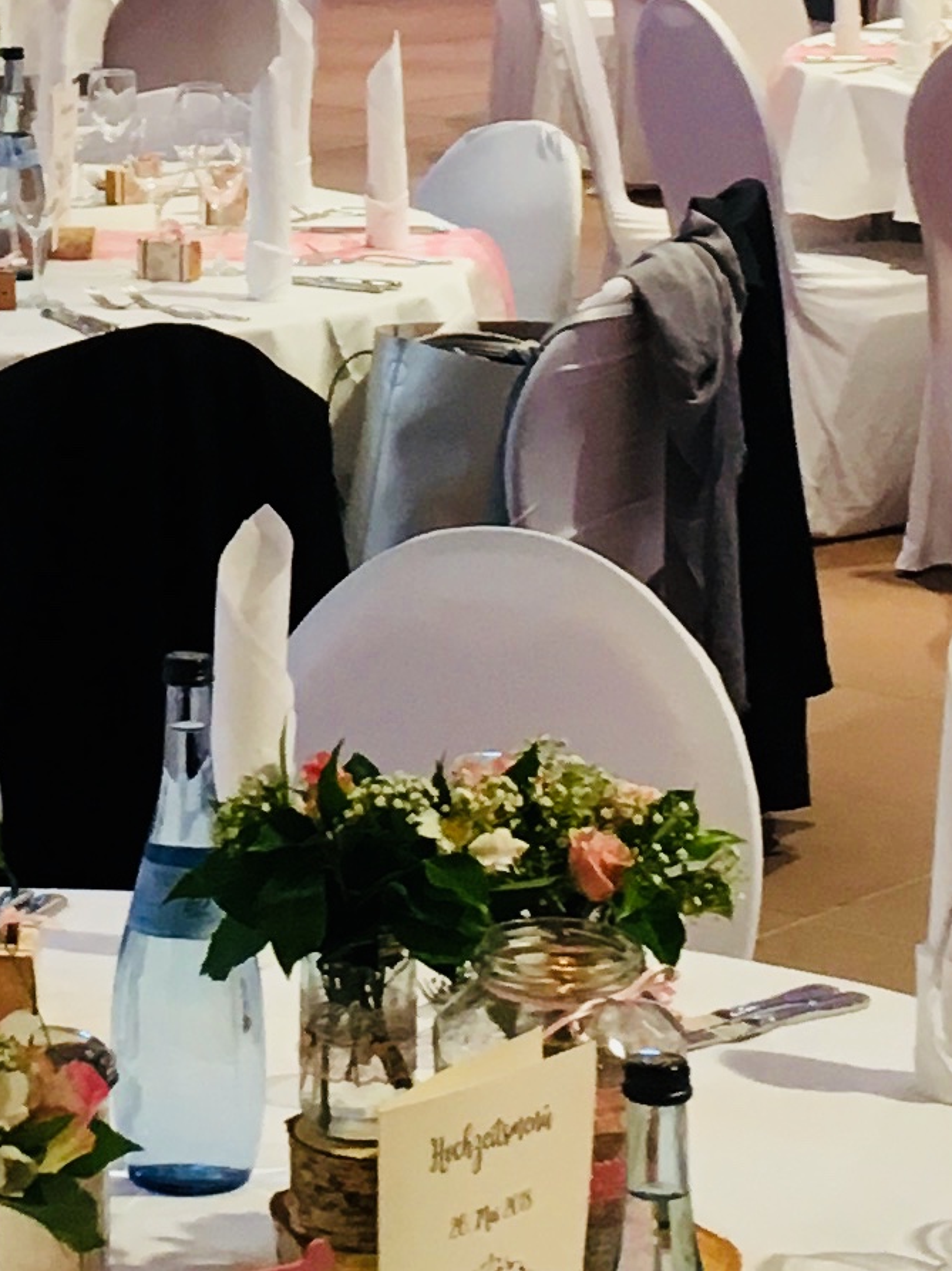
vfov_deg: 14.6
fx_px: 4807
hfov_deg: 11.2
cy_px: -185
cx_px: -64
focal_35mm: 131
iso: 100
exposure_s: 1/33
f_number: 2.2
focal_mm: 4.15
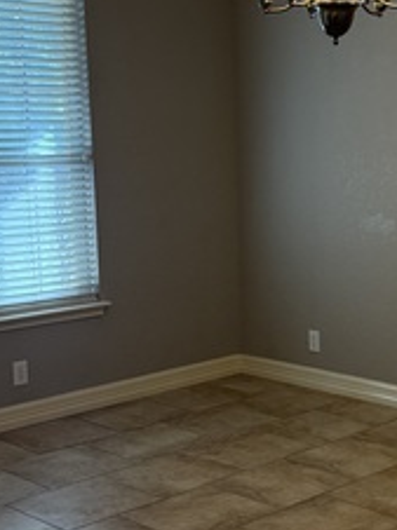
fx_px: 1042
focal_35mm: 68
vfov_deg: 28.6
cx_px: 324
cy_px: 284
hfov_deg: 21.3
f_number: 1.78
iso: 200
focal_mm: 6.76
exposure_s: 1/194
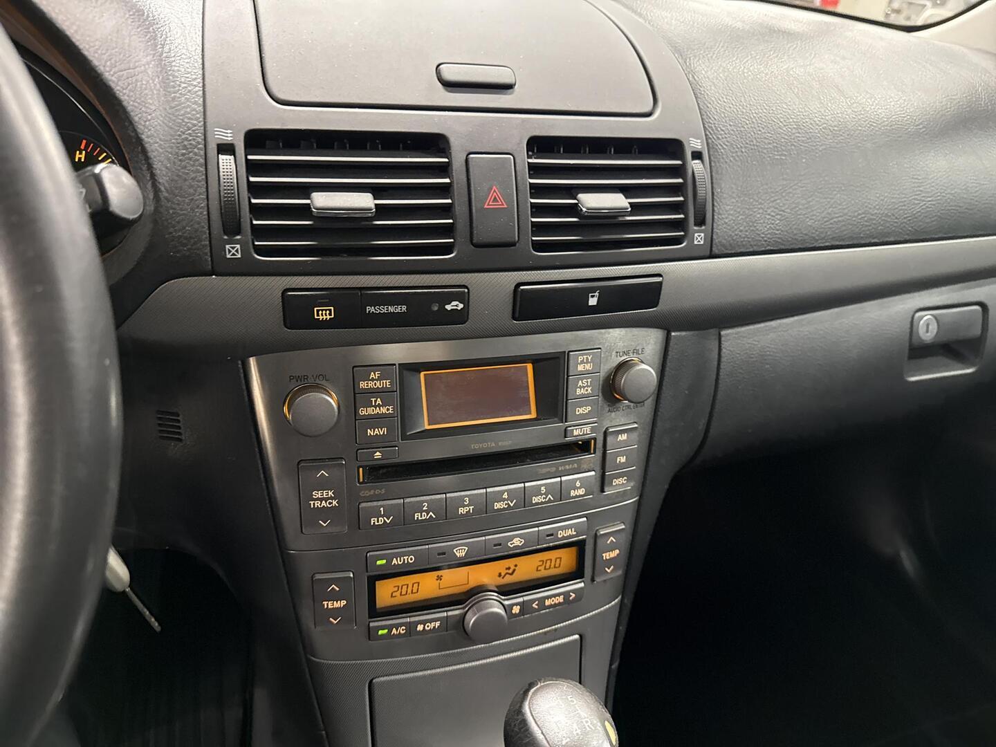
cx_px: 498
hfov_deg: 71.6
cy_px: 374
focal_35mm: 24
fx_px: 691
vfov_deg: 56.8
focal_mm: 6.76
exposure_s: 1/38
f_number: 1.78
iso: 1000
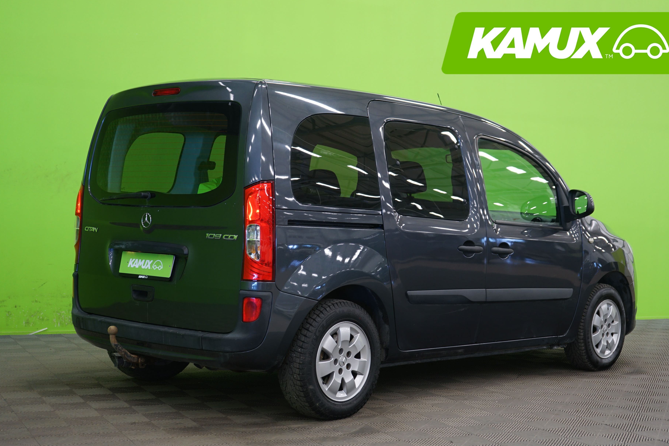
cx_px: 351
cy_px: 230
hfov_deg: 36.9
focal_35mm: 54
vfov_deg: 25.1
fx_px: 1004
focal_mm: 50
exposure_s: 1/8
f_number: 4.5
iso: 400
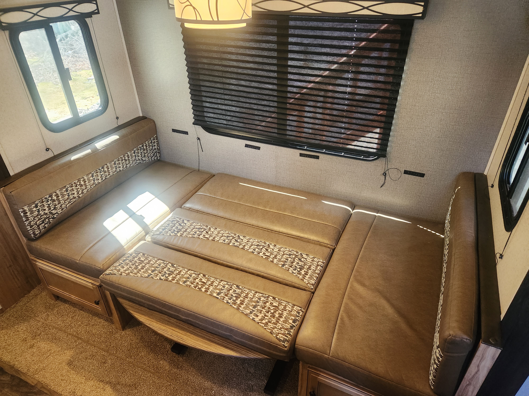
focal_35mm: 23
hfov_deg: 73.9
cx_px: 264
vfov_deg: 58.9
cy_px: 198
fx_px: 351
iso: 800
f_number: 1.8
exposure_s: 1/120
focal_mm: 5.4
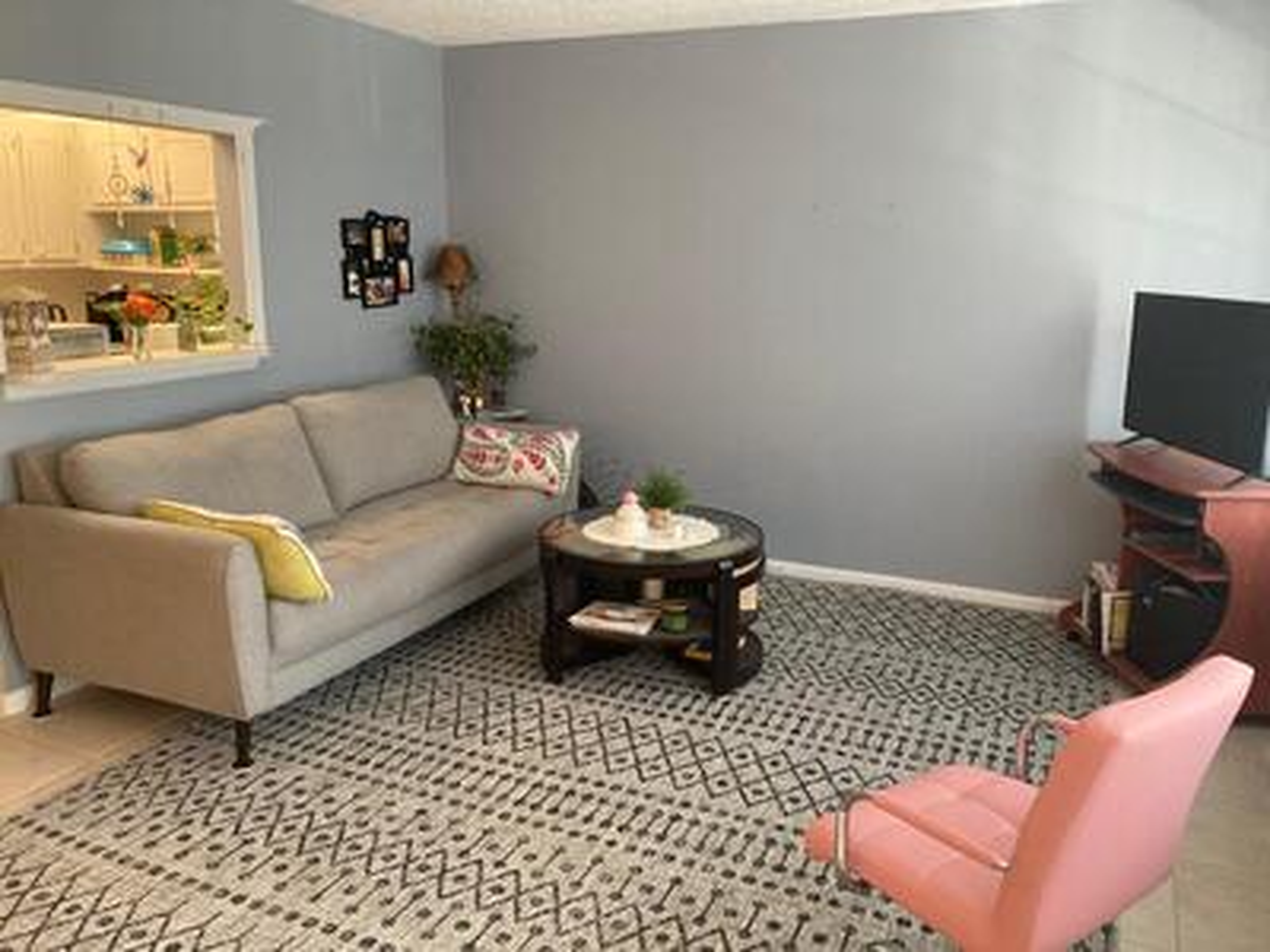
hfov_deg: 63.4
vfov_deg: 49.7
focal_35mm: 28
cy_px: 476
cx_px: 635
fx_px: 1027
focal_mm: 3.99
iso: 250
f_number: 1.8
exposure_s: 1/60
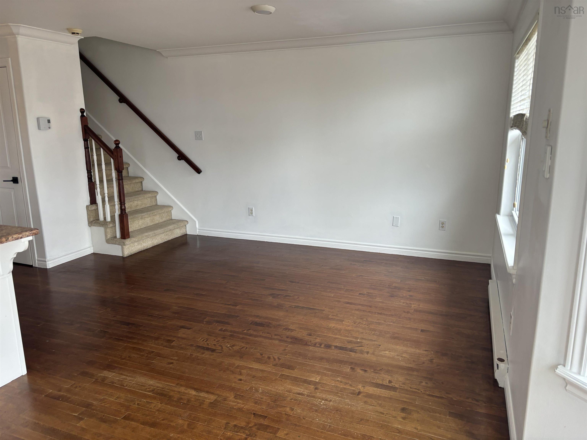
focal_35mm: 26
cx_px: 294
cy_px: 220
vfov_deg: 53.1
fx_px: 441
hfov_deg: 67.3
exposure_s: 1/120
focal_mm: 5.96
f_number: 1.6
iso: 80
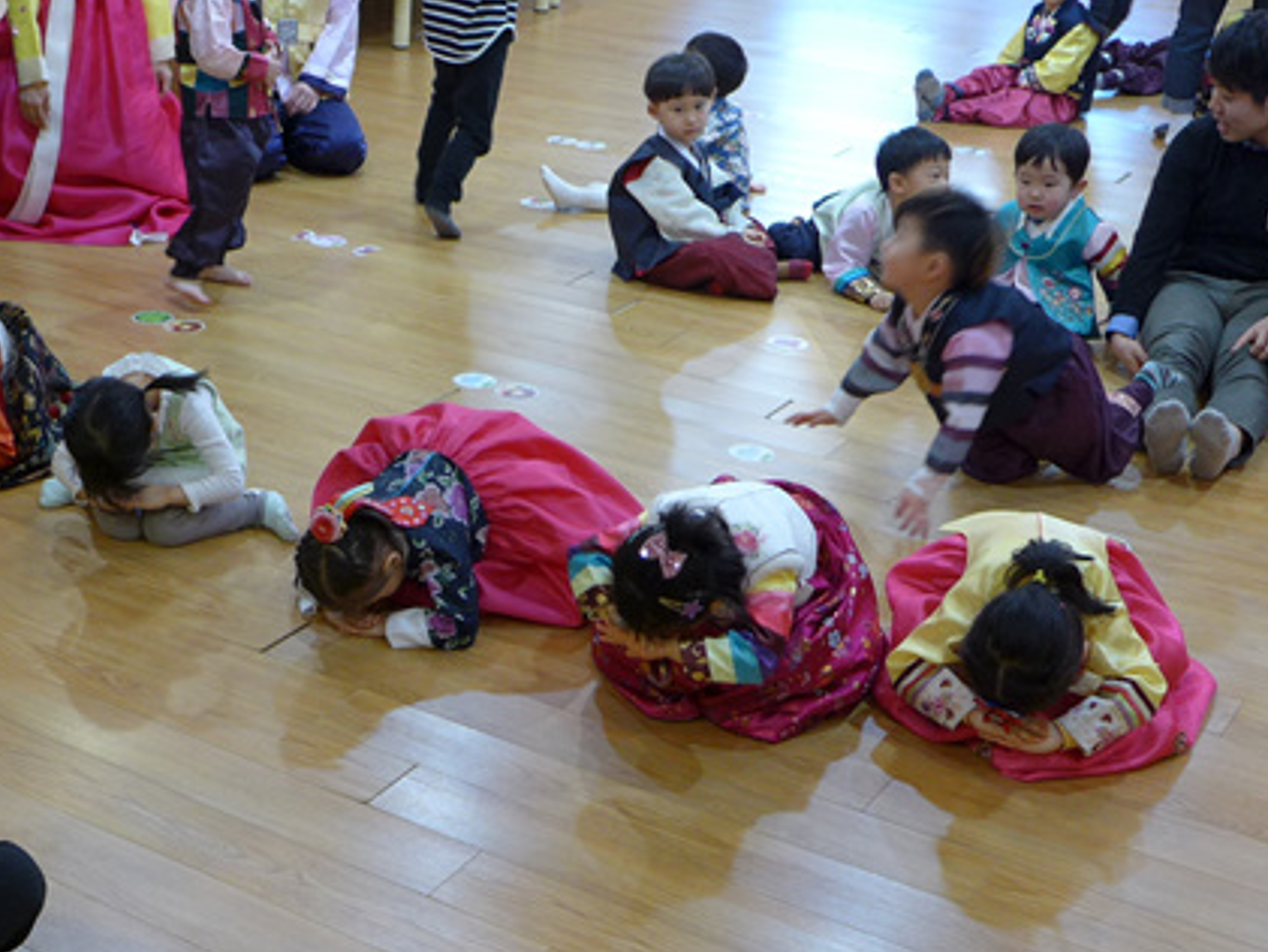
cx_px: 343
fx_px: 2089
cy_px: 681
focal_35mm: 57
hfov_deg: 33.2
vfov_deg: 25.4
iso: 125
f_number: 1.5
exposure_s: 1/60
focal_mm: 5.9
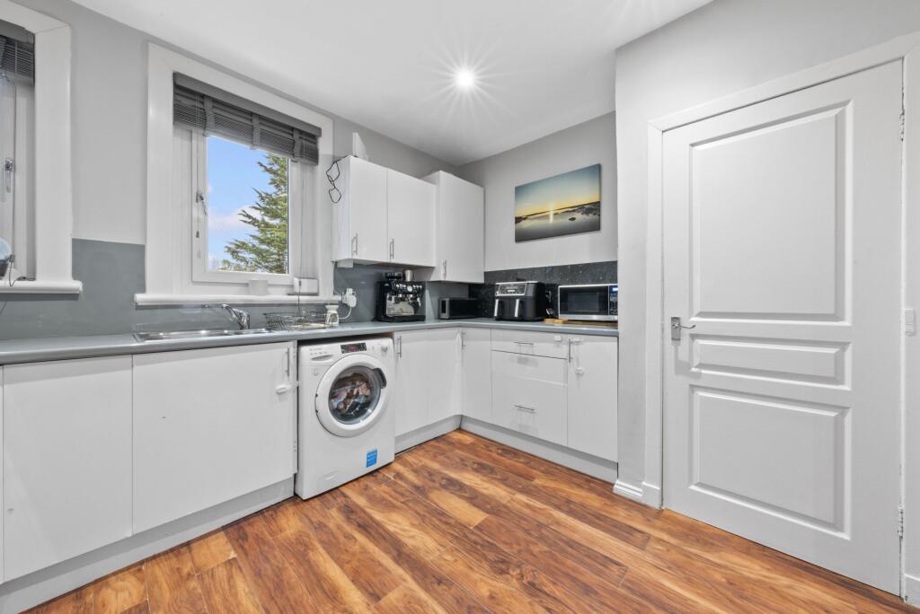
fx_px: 307
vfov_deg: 90.1
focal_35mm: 12
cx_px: 460
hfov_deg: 112.6
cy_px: 307
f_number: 22
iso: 800
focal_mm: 12
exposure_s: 6
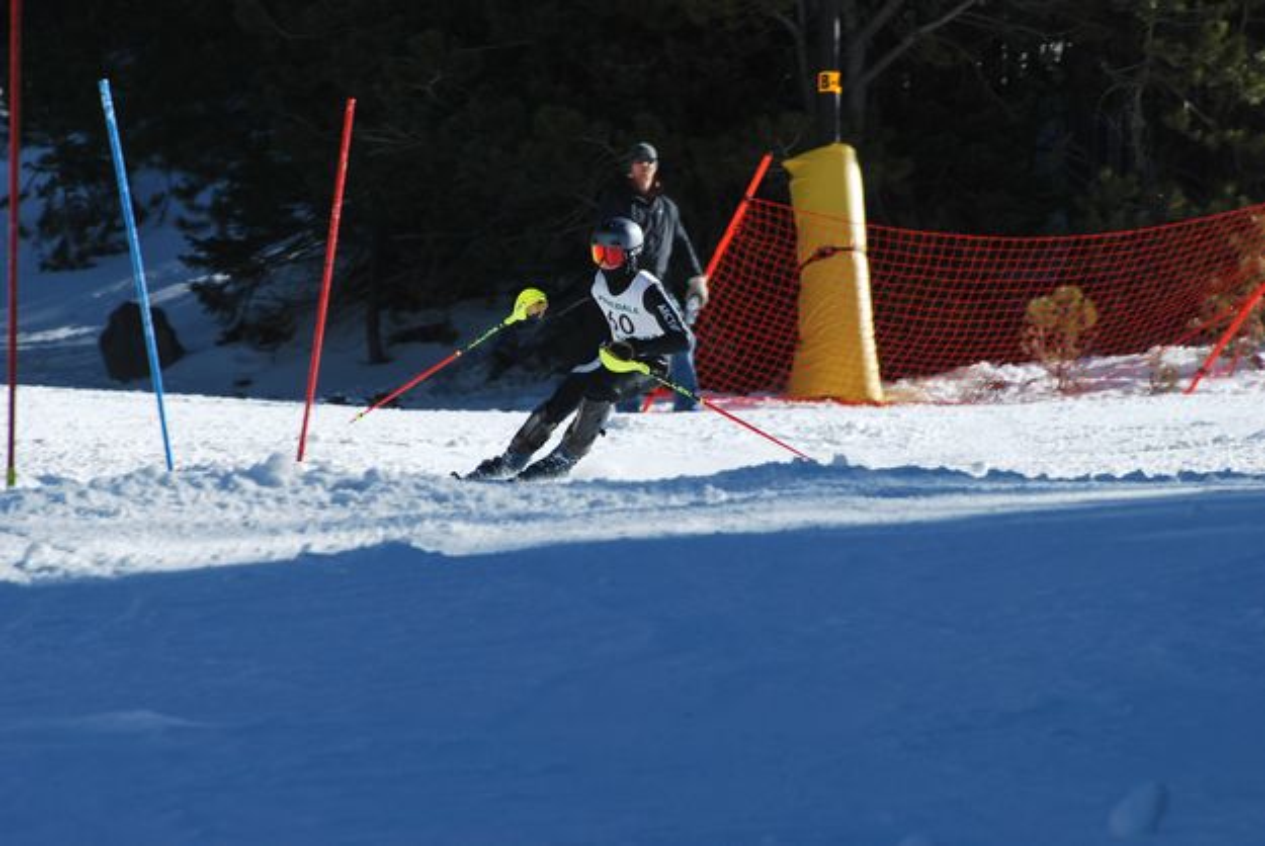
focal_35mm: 405
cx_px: 632
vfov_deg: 3.4
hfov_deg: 5.1
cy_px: 423
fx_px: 14244
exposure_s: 1/500
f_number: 5.6
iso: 200
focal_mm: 270
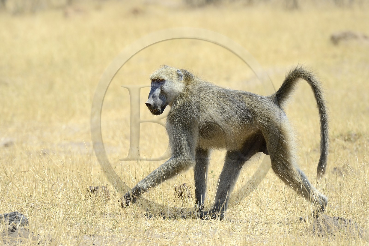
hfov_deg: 7.4
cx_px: 184
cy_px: 123
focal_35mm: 280
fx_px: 2869
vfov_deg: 4.9
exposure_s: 1/1000
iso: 200
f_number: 5.6
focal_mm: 280
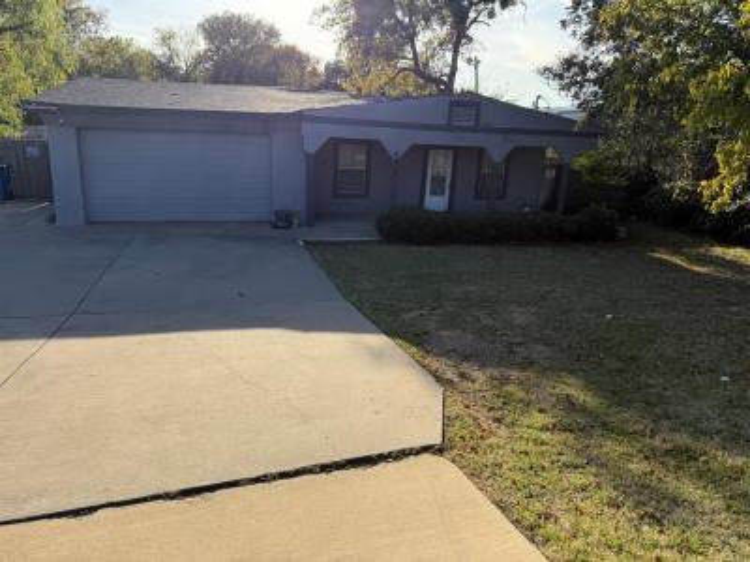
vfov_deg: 56.8
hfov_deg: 71.6
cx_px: 375
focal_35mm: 24
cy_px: 281
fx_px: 520
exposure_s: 1/3584
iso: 100
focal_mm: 6.76
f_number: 1.78
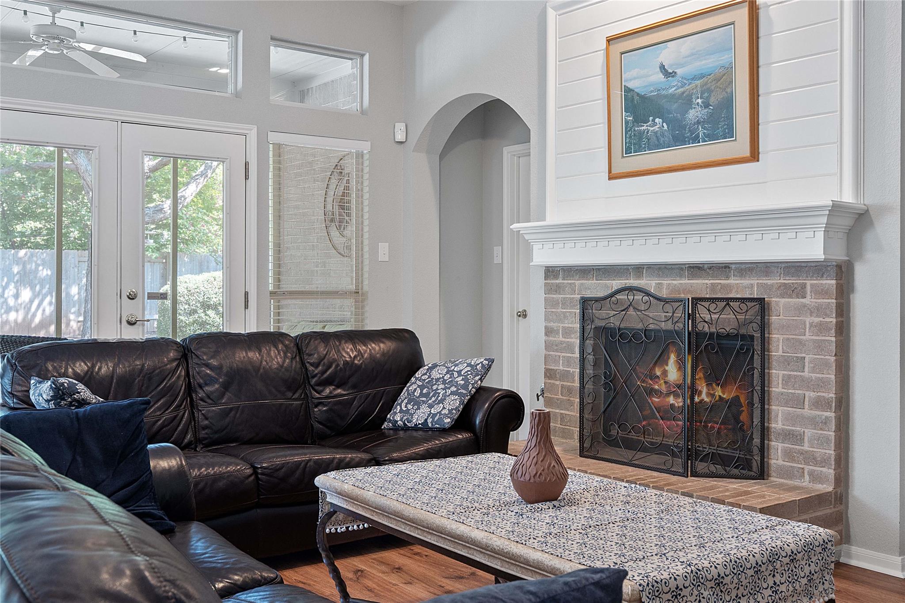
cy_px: 302
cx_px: 452
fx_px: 930
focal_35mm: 37
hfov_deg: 51.9
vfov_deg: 35.9
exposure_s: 3.2
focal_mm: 25
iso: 320
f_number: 9
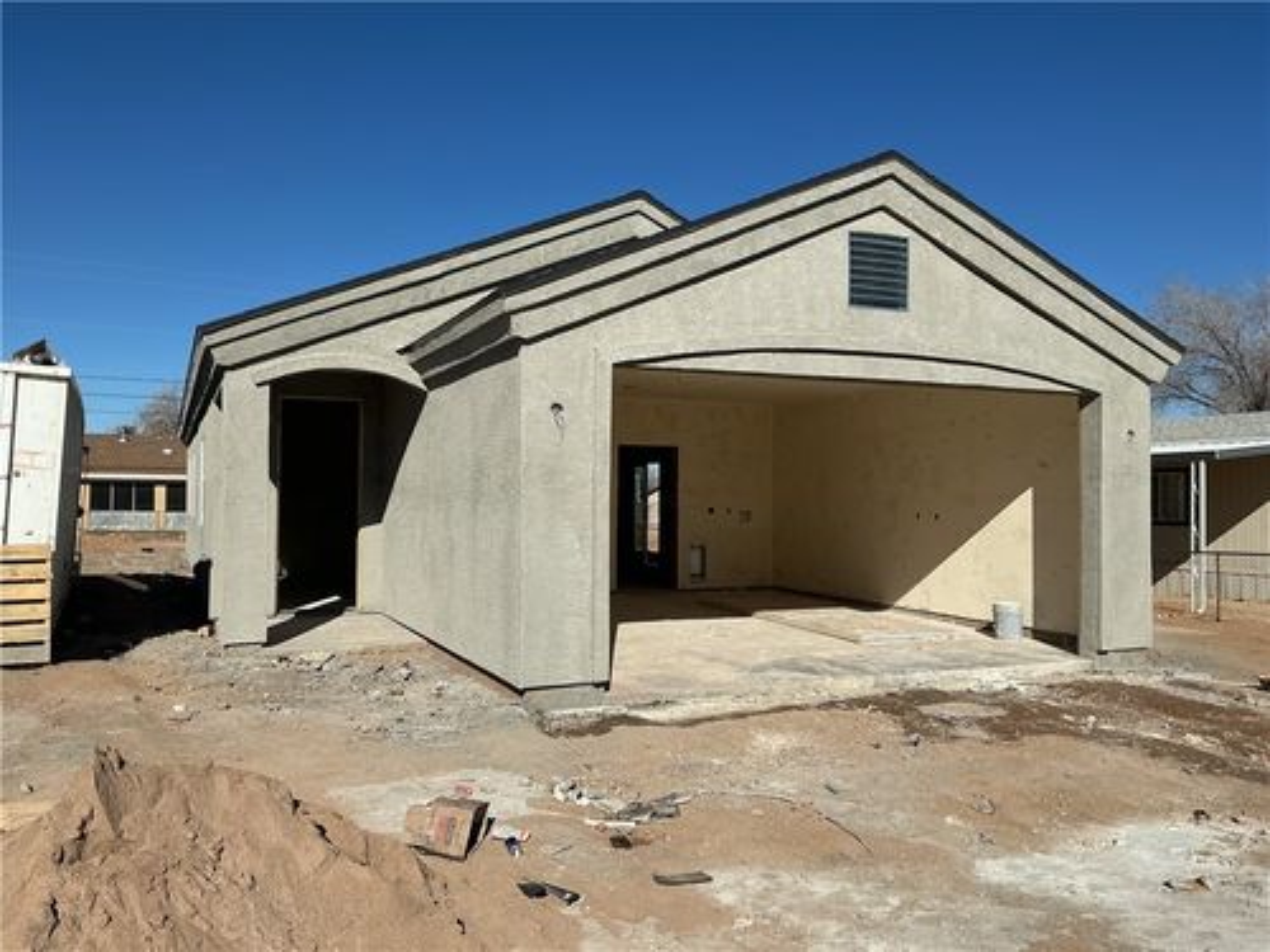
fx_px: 1064
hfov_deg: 61.7
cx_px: 635
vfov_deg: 48.2
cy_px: 476
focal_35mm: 29
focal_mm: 3
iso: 25
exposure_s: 1/4785
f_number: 1.8
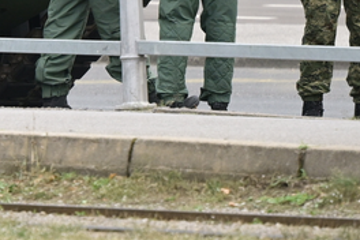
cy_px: -226
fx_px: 8289
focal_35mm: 829
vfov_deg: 1.7
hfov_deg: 2.5
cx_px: -341
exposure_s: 1/1250
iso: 640
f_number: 2.8
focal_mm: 135
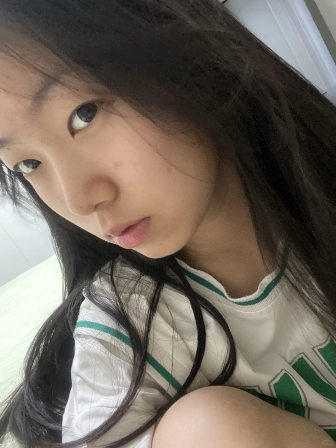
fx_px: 388
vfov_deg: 60.0
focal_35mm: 30
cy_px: 224
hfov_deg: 46.8
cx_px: 168
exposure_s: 1/17
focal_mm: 2.71
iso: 640
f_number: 2.2
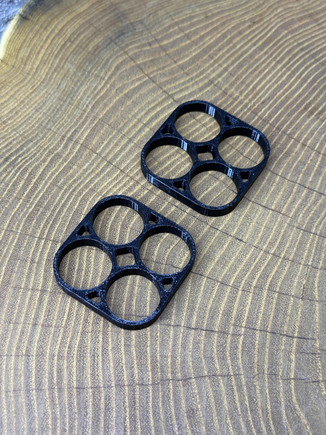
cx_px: 163
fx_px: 603
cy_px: 218
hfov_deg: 30.3
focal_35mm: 48
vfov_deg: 39.7
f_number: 1.78
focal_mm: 6.76
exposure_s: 1/243
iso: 64
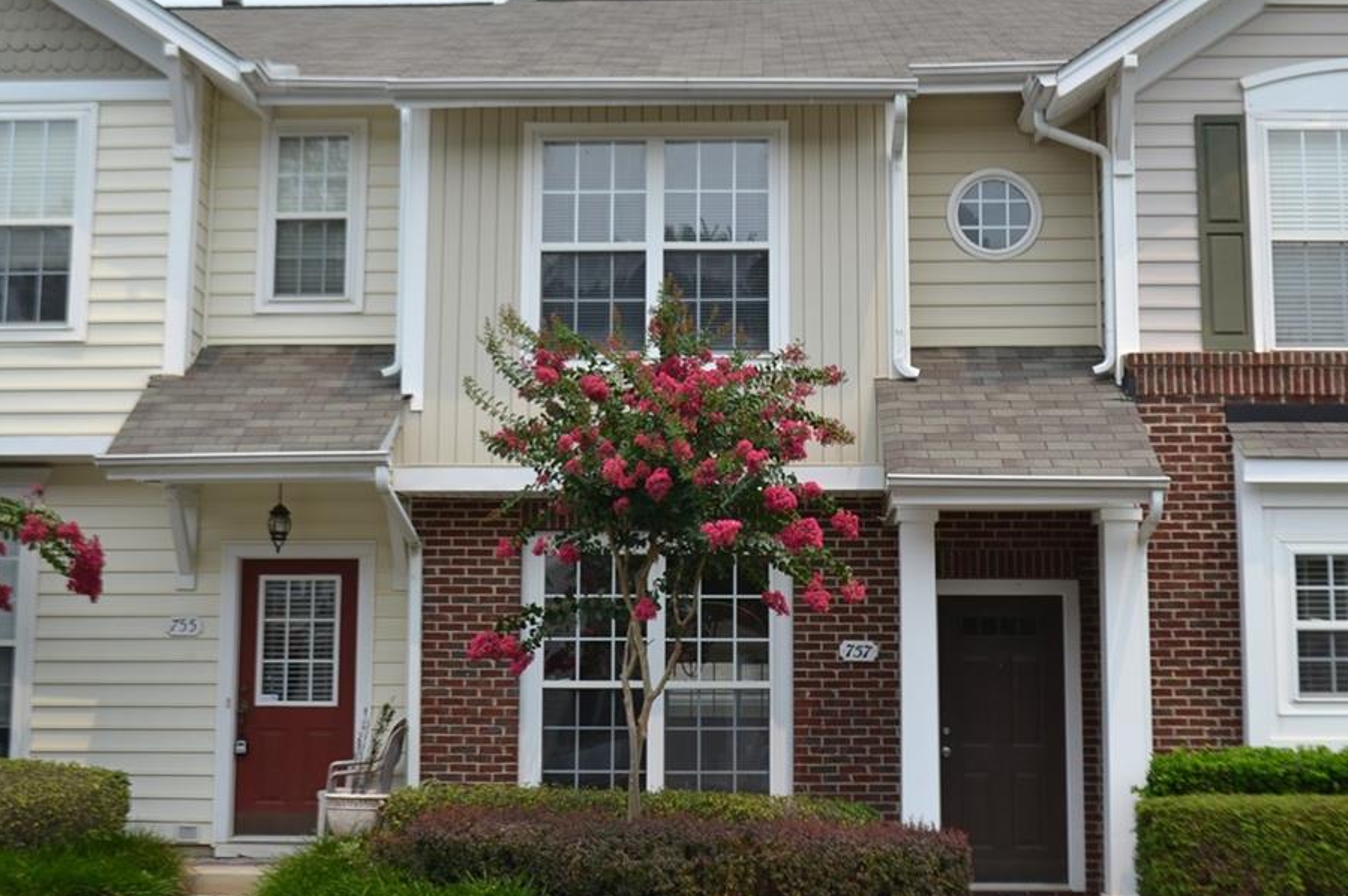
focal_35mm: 50
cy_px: 467
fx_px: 1855
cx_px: 736
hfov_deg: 39.9
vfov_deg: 27.2
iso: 100
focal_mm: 29
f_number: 8
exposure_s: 1/250
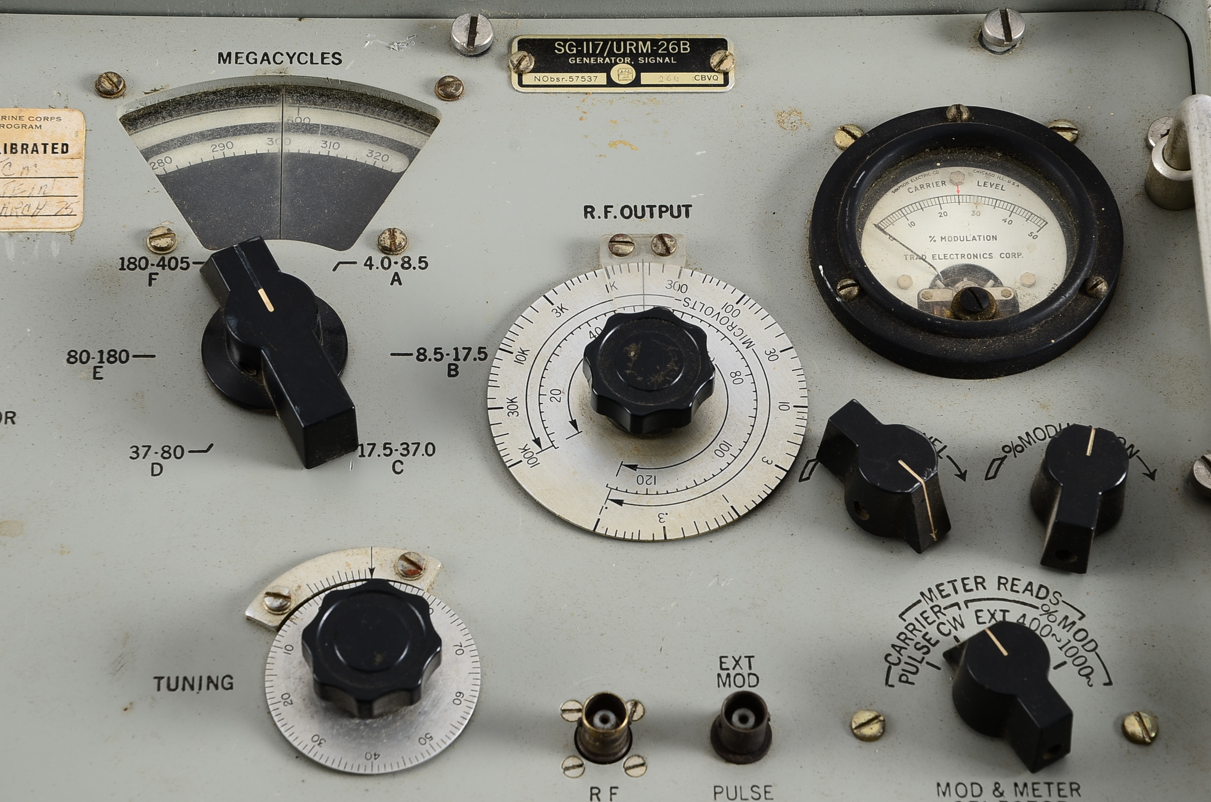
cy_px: 401
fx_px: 4280
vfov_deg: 10.7
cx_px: 606
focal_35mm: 128
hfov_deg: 16.1
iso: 100
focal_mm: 85
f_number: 10
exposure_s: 1/125
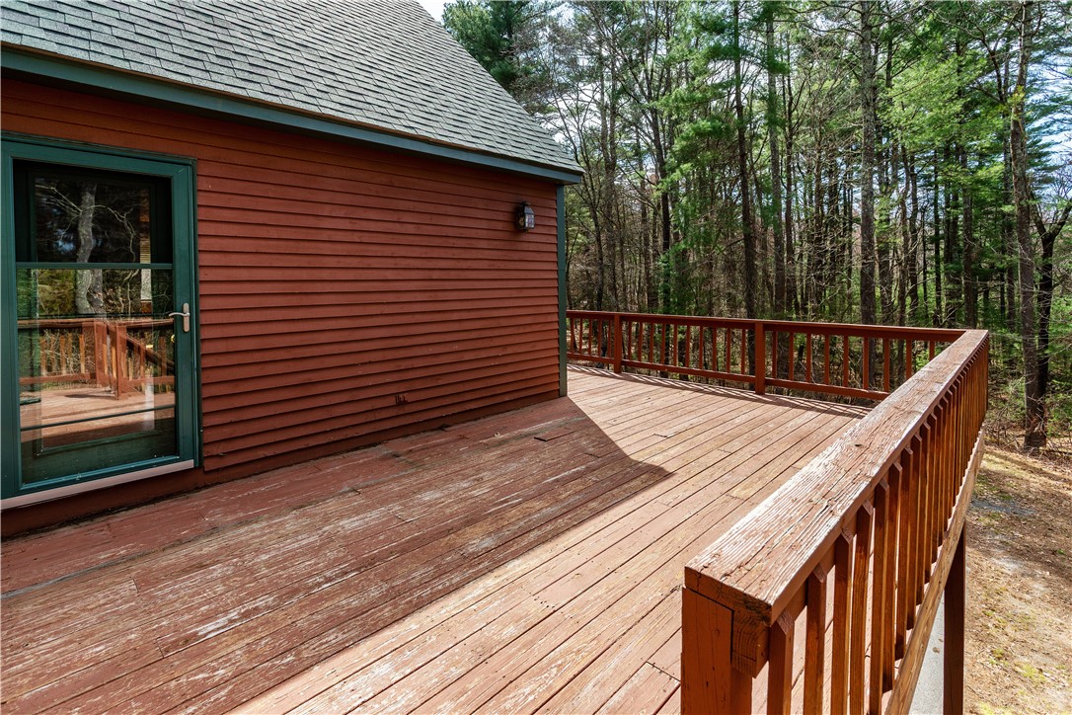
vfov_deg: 73.7
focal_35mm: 16
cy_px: 358
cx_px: 536
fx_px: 476
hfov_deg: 96.7
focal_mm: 16
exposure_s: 1/160
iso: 100
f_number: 6.3
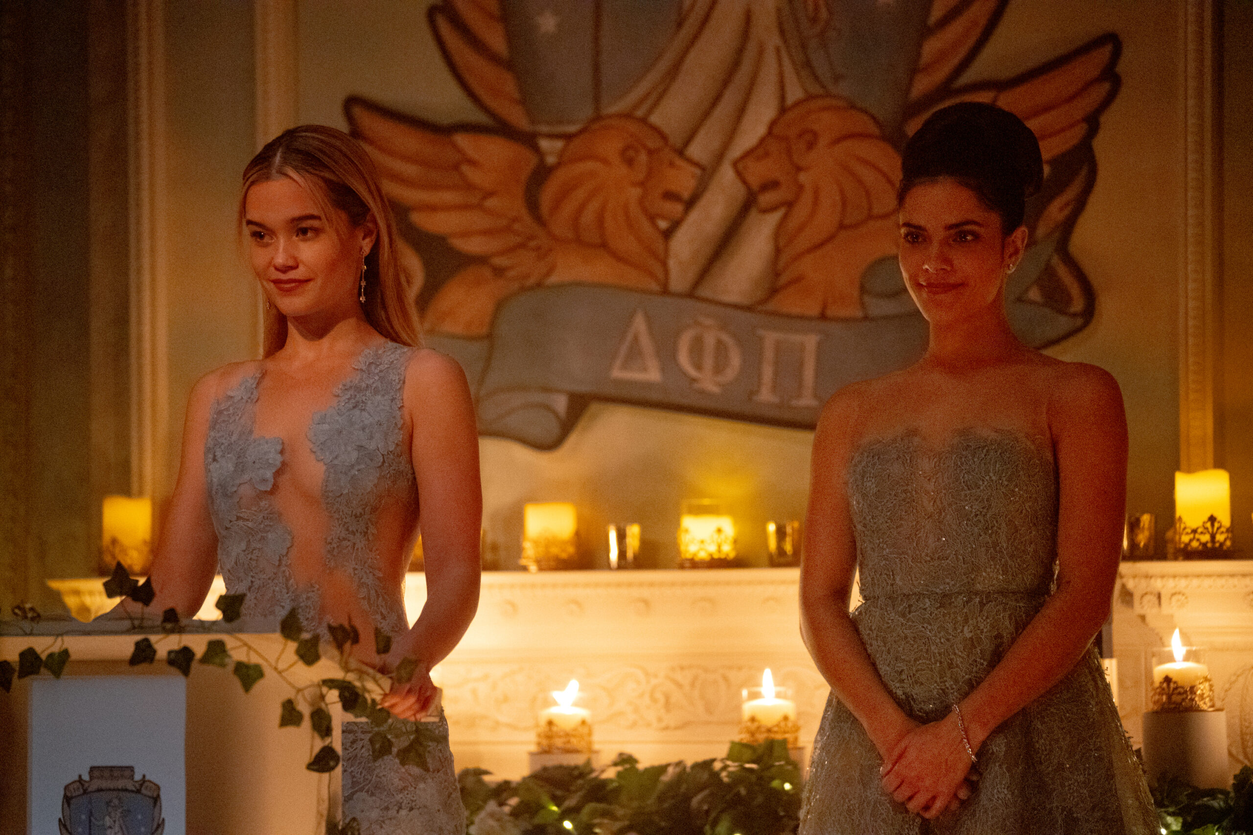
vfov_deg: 10.0
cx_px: 626
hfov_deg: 15.0
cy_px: 418
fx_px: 4768
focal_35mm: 137
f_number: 2.8
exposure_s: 1/320
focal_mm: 137
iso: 16000
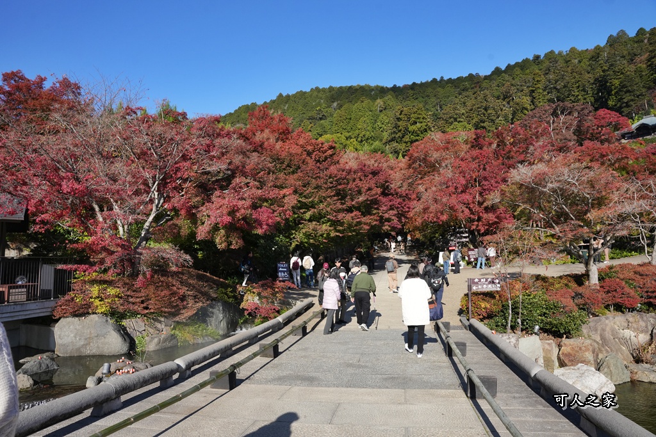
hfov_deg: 73.7
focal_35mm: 24
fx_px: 437
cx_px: 328
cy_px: 218
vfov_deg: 53.1
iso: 1000
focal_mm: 24
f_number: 8
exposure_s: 1/2000
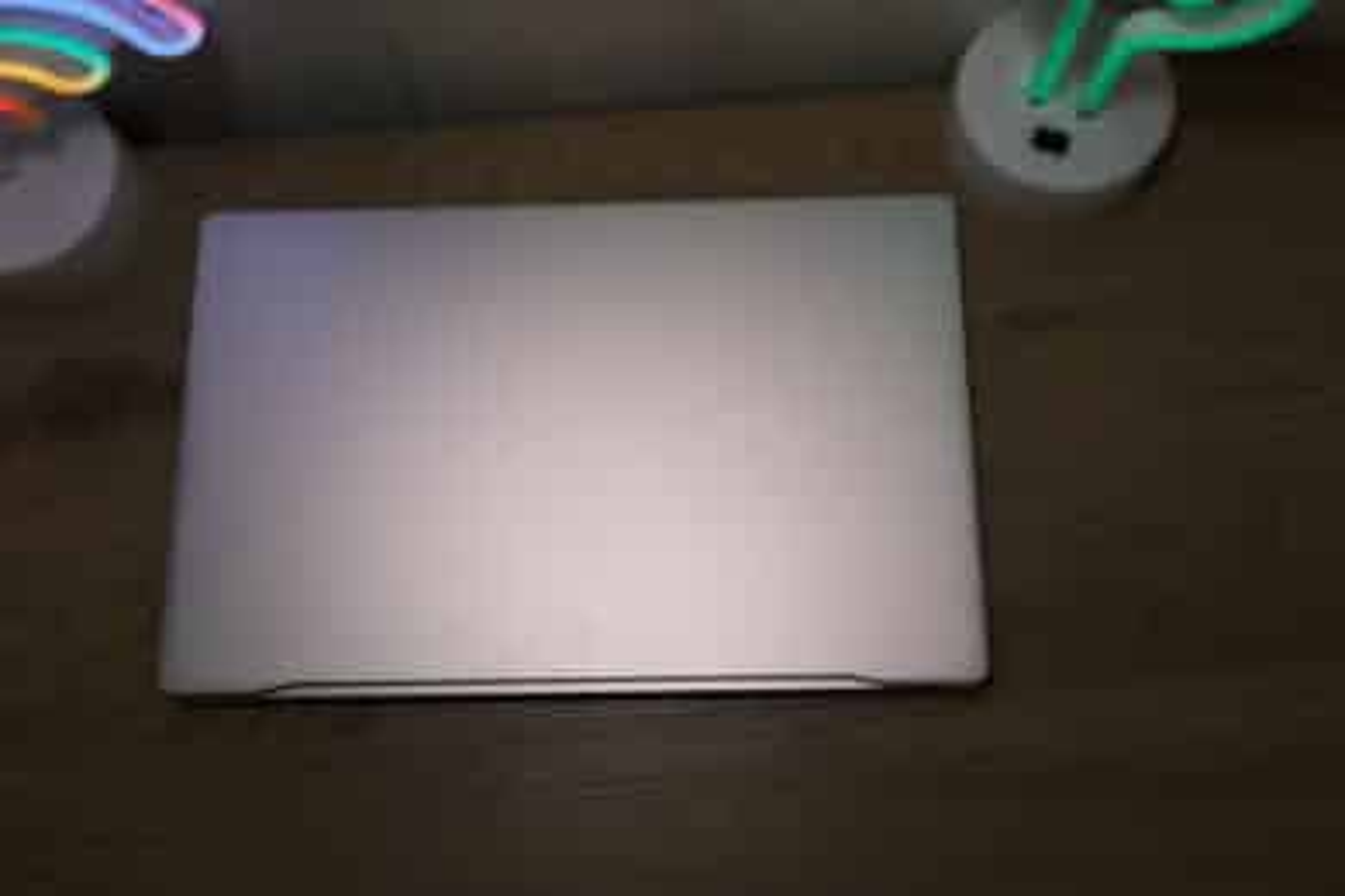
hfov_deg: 54.4
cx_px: 672
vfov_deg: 37.9
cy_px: 448
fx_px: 1308
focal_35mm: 35
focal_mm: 23.4
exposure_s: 1/100
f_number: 8
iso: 1250
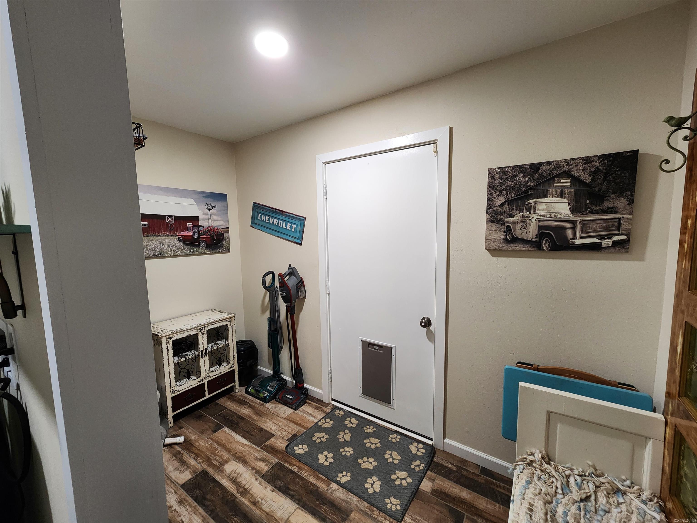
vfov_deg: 89.9
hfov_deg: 106.2
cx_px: 348
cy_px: 262
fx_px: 262
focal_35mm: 13
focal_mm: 2.2
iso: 250
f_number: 2.2
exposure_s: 1/60
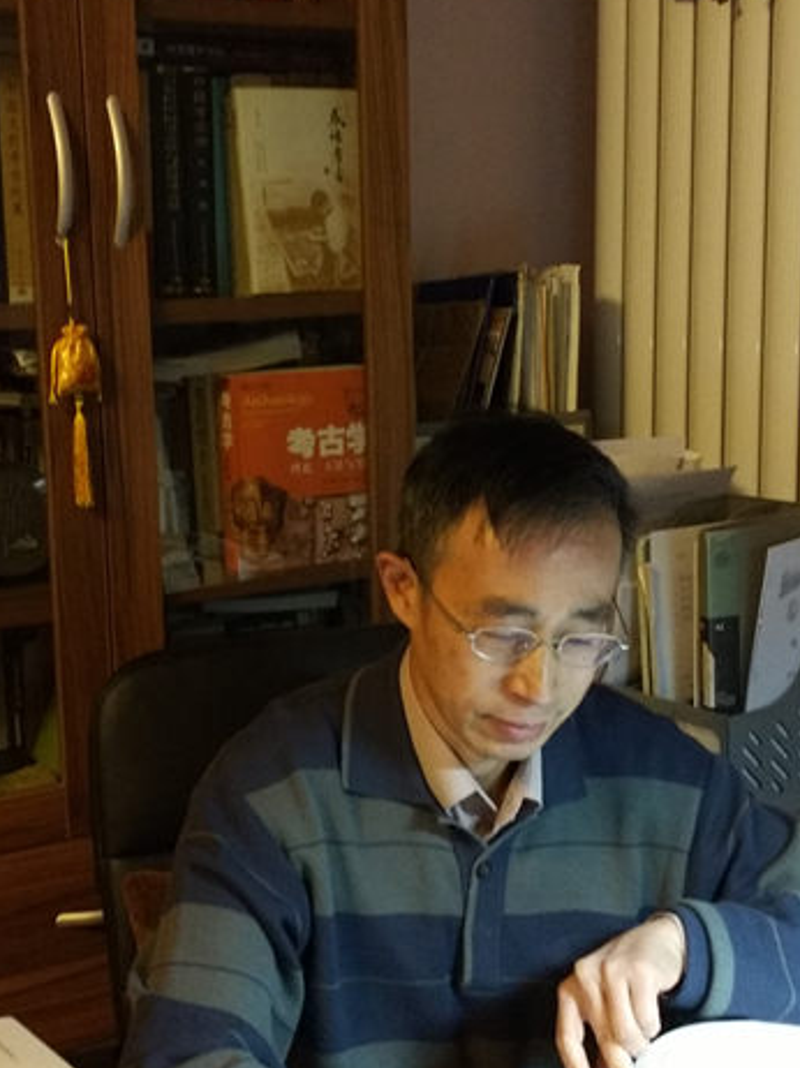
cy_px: 520
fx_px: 1604
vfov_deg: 36.8
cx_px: 351
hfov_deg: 28.0
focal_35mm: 52
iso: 949
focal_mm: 4.12
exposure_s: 1/14
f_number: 2
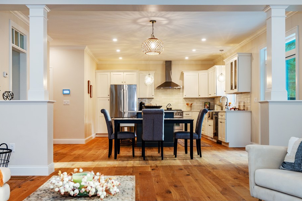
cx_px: 142
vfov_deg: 31.9
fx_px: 352
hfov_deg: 46.4
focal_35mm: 42
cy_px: 109
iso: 320
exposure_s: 1/10
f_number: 6.3
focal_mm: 35
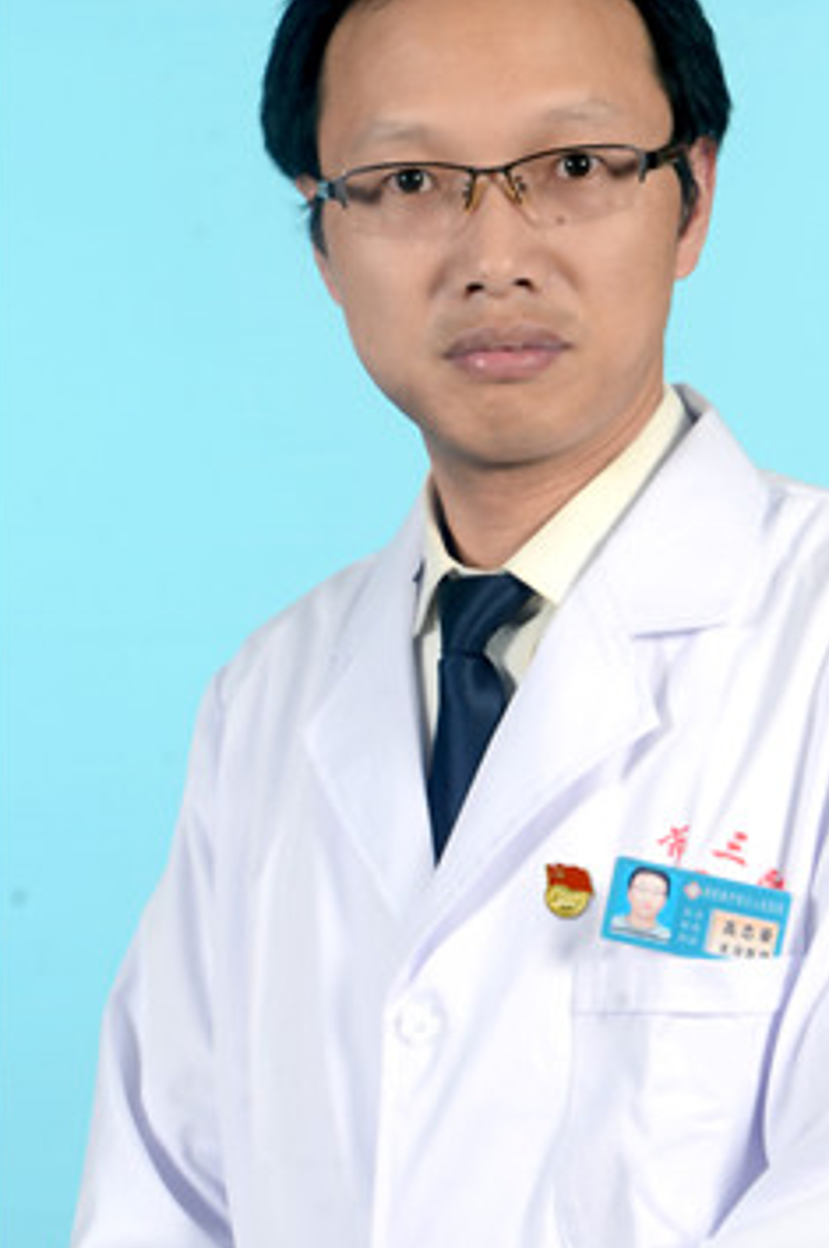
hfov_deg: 9.5
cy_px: 504
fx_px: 4976
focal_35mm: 144
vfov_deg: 14.3
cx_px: 515
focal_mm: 75
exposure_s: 1/160
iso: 100
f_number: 13
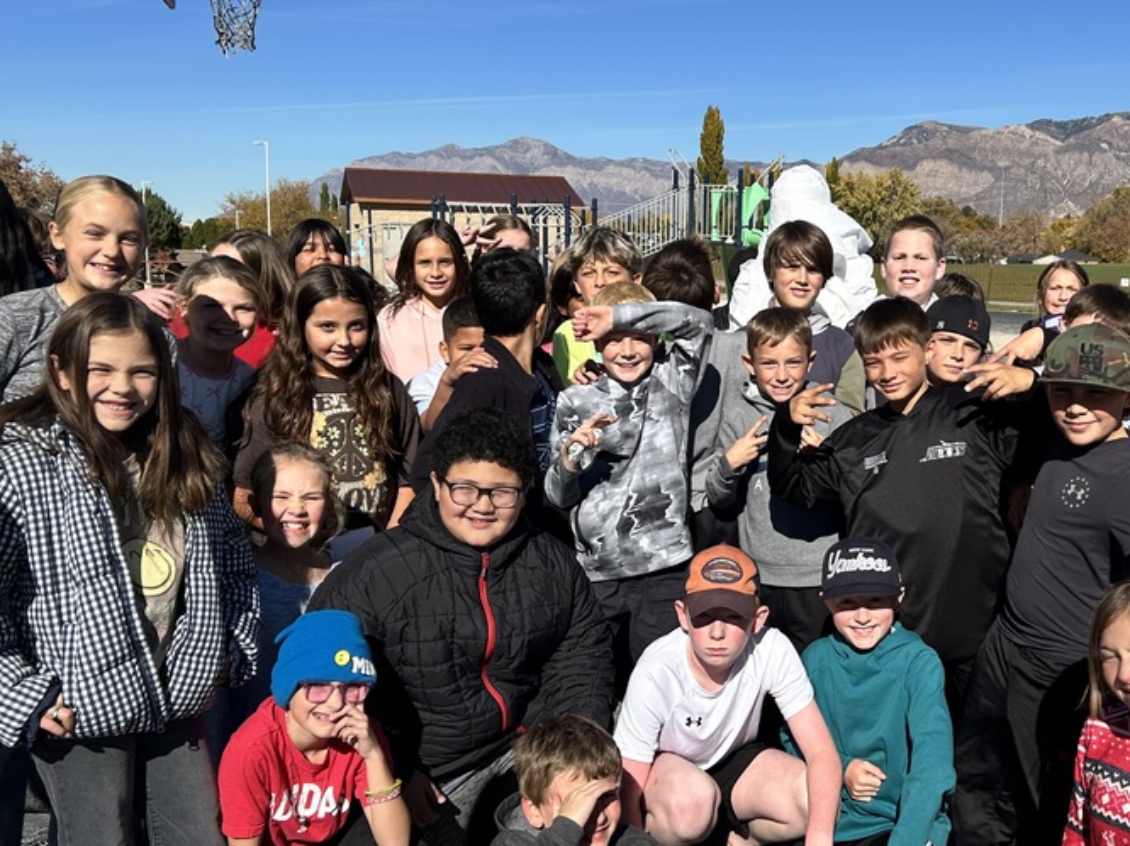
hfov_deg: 46.2
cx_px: 735
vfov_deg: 35.9
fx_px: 1305
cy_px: 427
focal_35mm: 40
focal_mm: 5.7
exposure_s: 1/4831
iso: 50
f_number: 1.5
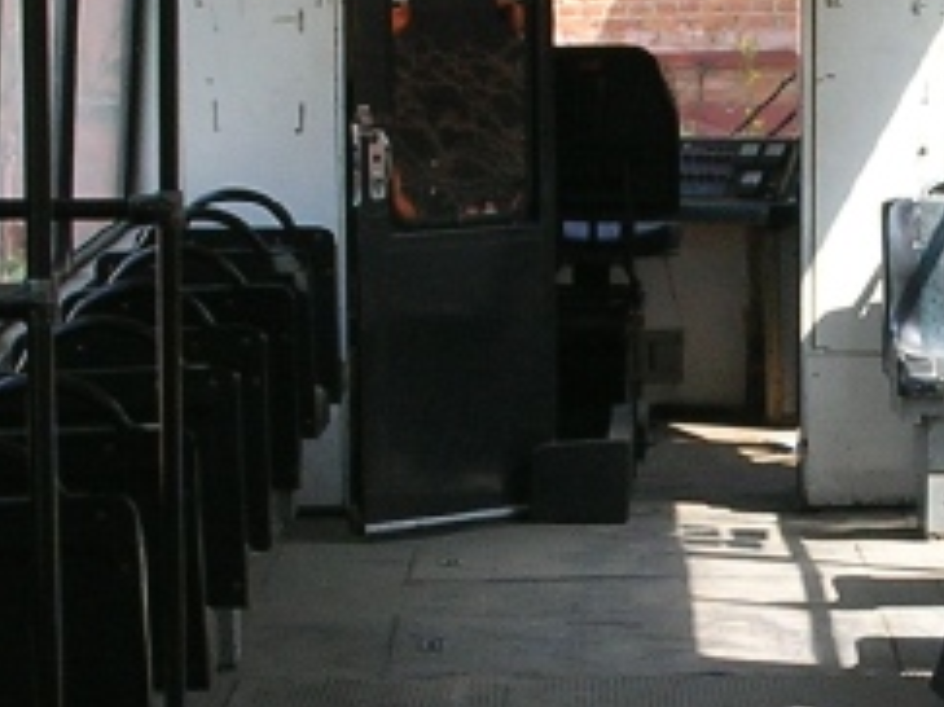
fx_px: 4715
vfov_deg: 8.6
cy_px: 443
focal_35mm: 173
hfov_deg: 11.4
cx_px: 680
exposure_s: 1/178
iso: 50
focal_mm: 5.8
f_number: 3
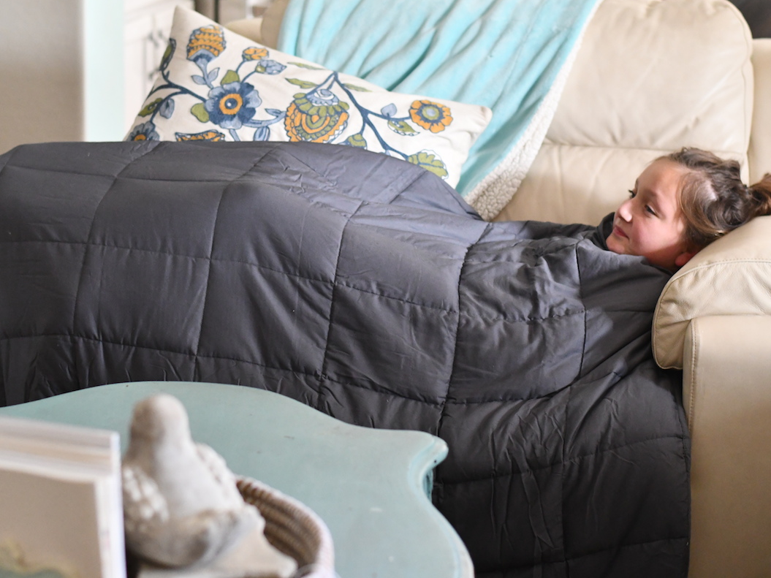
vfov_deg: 18.0
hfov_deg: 23.8
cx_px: 415
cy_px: 287
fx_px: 1826
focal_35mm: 82
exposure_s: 1/125
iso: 3200
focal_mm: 50
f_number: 2.8
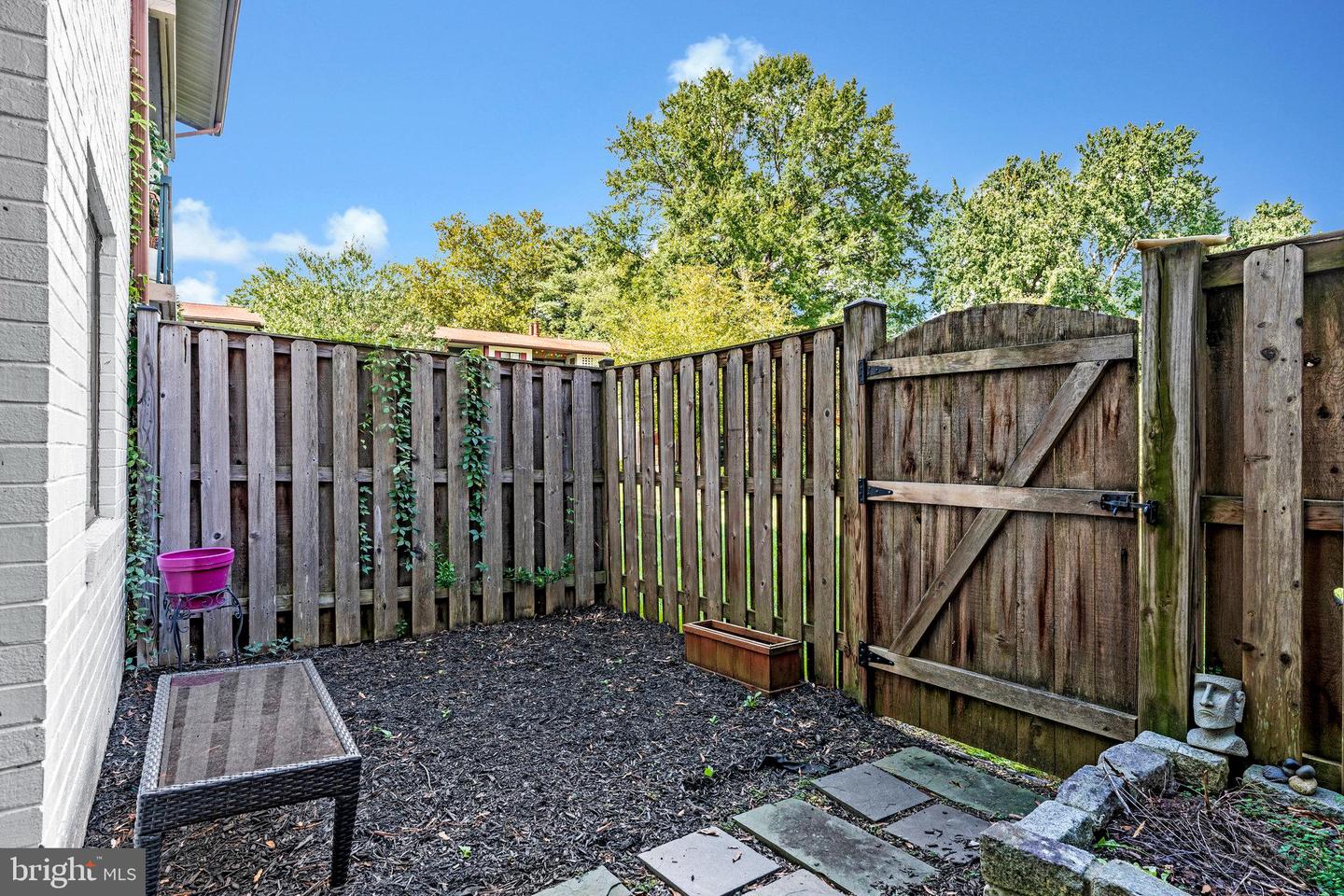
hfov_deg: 89.1
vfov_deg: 66.5
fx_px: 683
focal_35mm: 18
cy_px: 448
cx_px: 672
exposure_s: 1/30
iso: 125
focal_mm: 18.3
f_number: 8
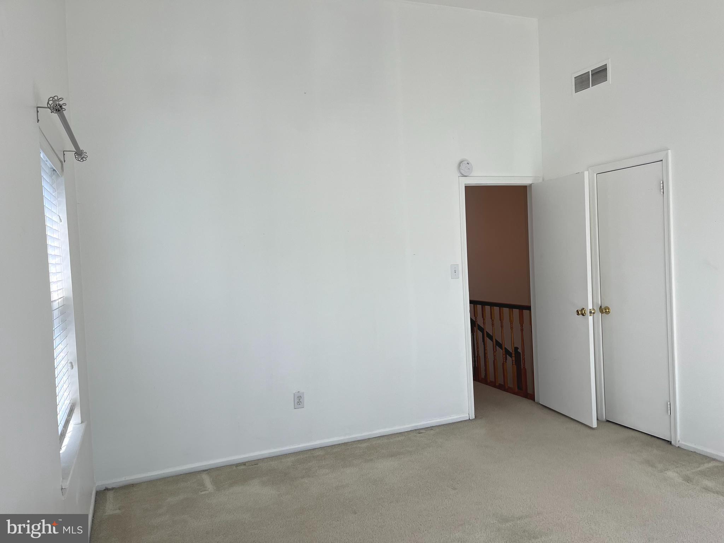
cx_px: 362
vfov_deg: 53.1
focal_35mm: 26
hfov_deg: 67.3
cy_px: 272
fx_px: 544
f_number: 1.6
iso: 50
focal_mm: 5.1
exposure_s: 1/309
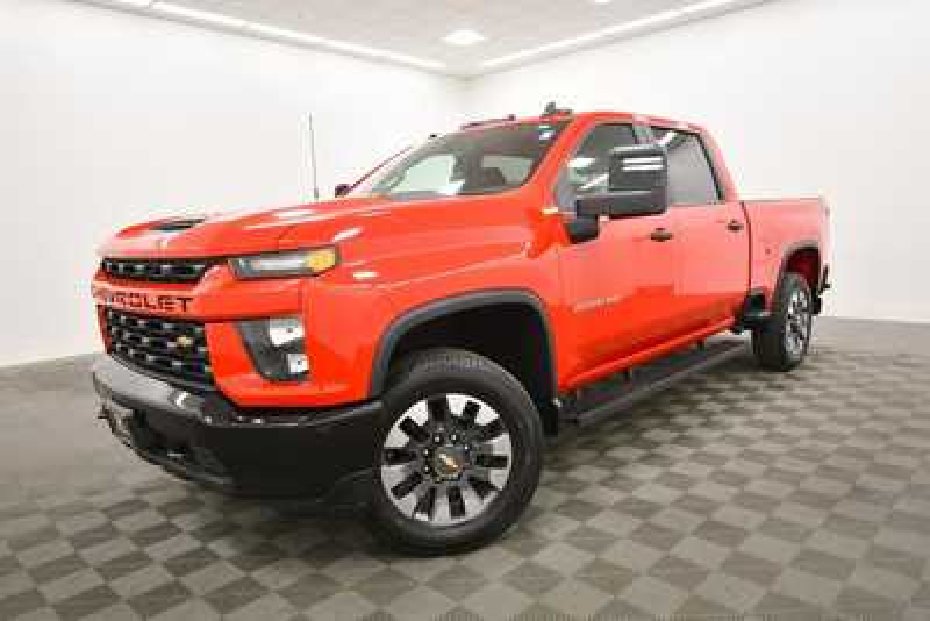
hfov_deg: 73.7
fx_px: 620
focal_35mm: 24
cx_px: 465
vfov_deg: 53.2
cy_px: 310
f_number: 5.3
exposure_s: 1/125
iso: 1000
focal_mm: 16
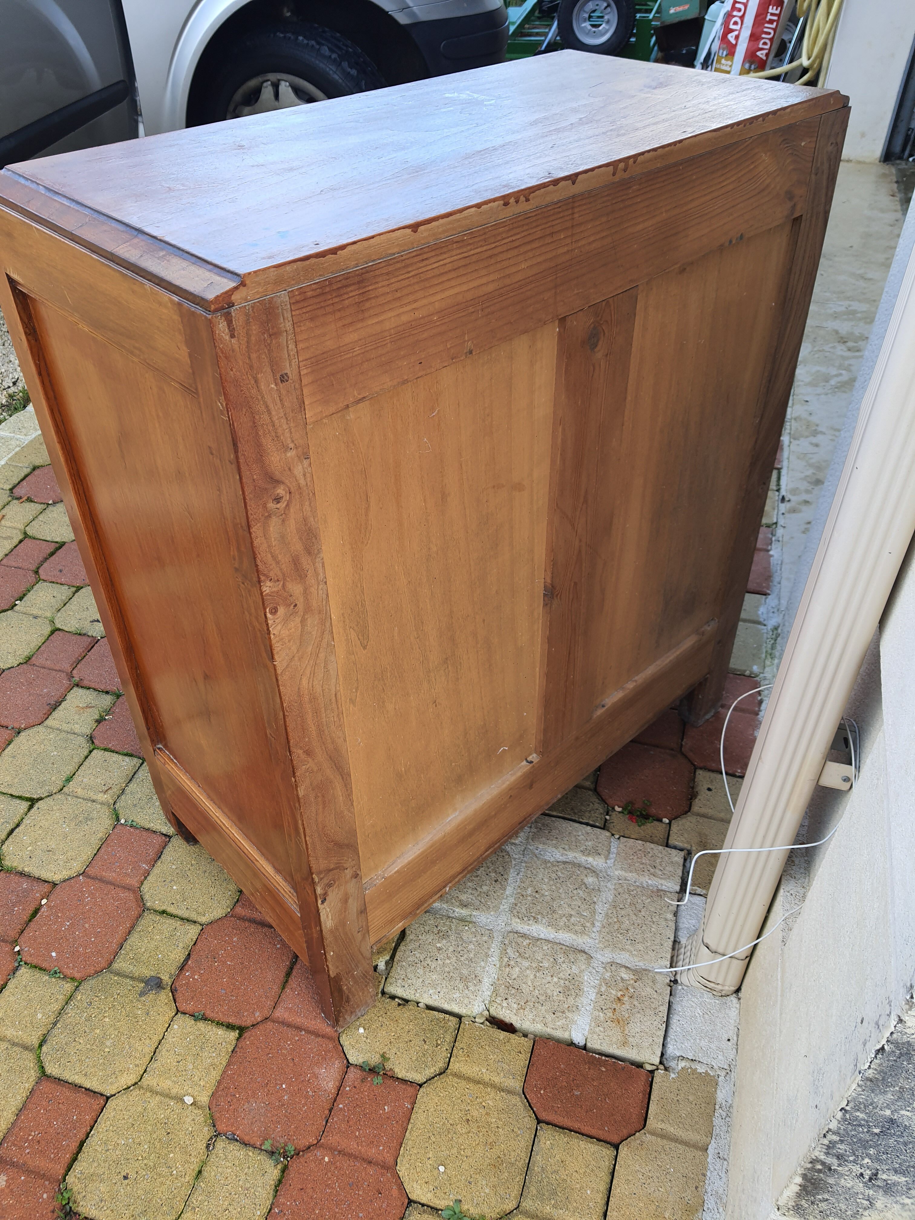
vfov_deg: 67.3
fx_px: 916
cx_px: 458
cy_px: 610
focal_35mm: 26
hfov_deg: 53.1
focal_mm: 4.32
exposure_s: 1/243
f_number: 1.7
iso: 50
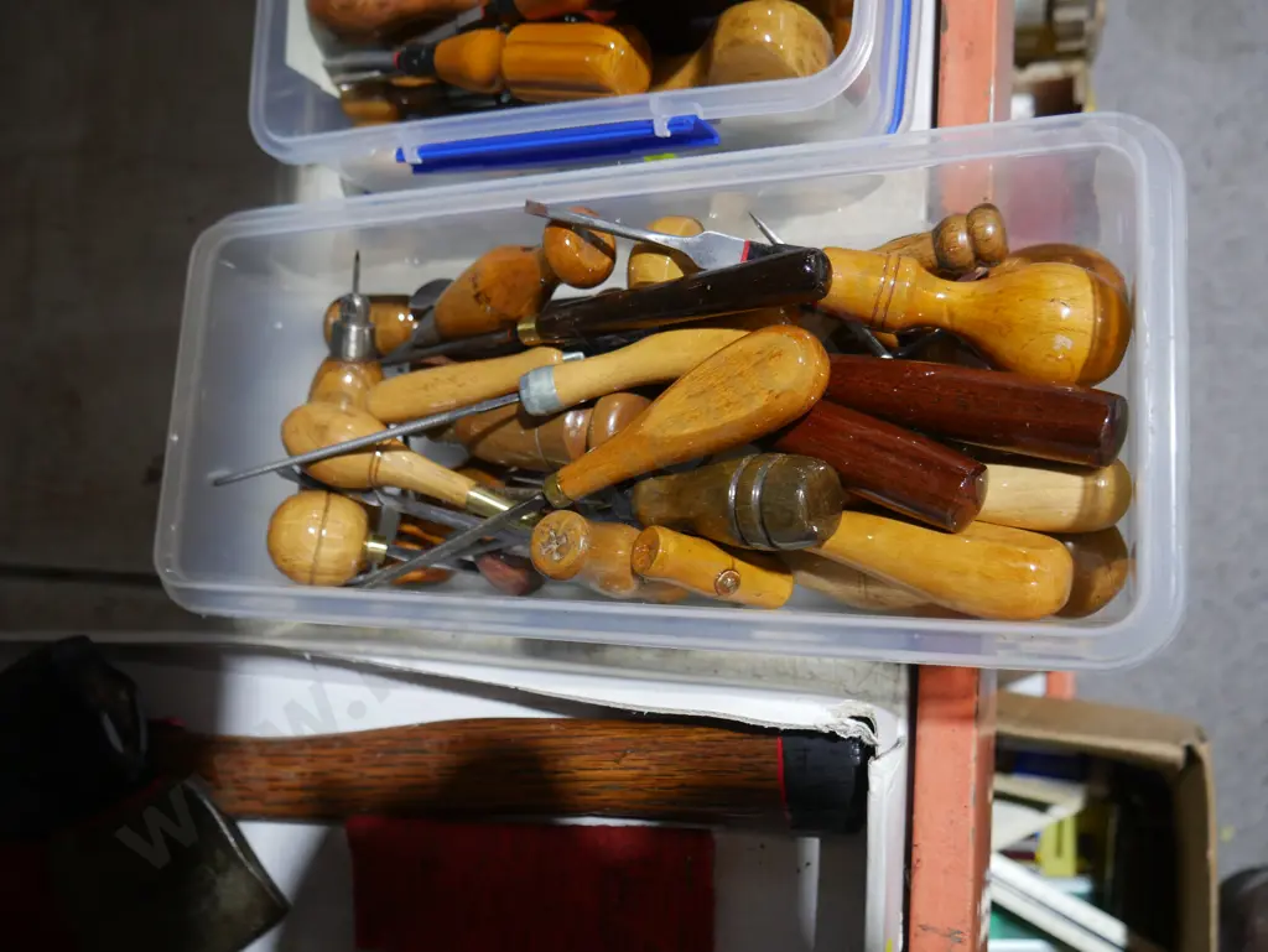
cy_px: 476
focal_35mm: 30
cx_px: 634
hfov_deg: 59.9
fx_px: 1099
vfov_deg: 46.8
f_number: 3.6
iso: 500
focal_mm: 15
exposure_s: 1/60
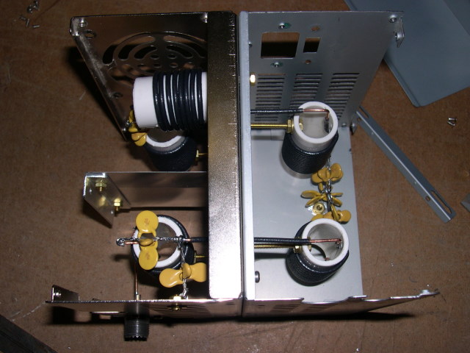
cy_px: 176
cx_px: 235
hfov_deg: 49.0
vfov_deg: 37.7
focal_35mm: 38
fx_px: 516
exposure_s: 1/60
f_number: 7.6
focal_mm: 8
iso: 100
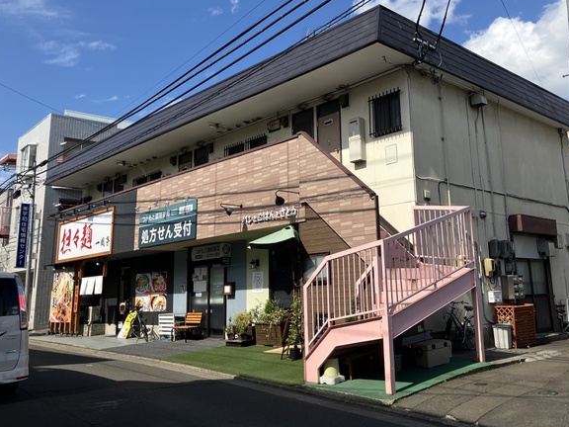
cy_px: 180
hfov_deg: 53.6
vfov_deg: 41.7
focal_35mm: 34
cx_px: 342
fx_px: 559
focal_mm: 3.99
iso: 32
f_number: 1.8
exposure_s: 1/2114
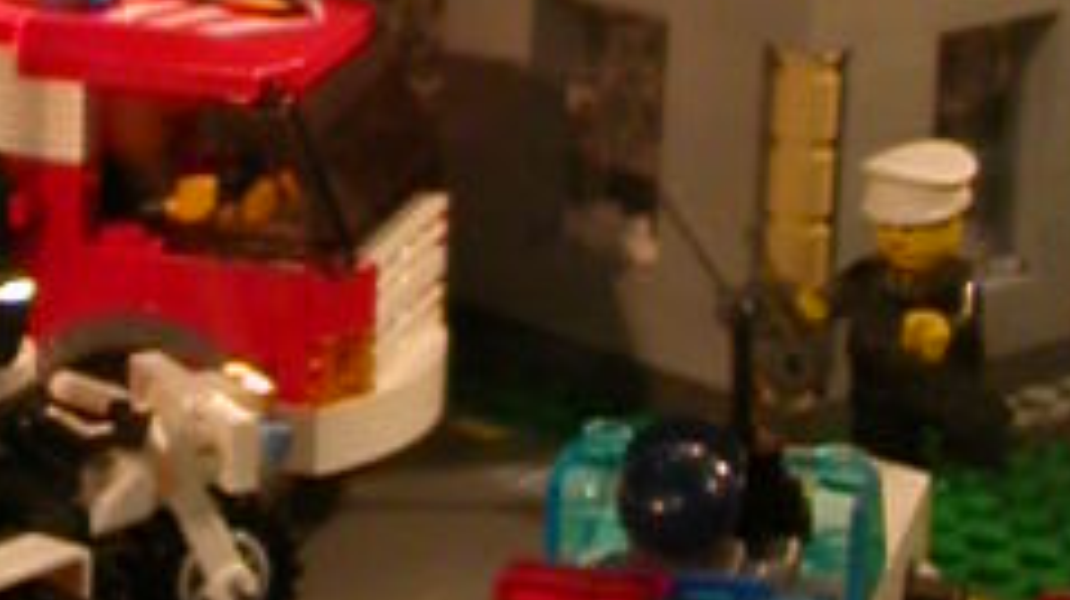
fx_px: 4905
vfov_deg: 7.0
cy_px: 67
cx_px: 90
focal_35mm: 173
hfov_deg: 12.4
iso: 100
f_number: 2.7
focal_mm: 5.6
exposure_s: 1/30.3
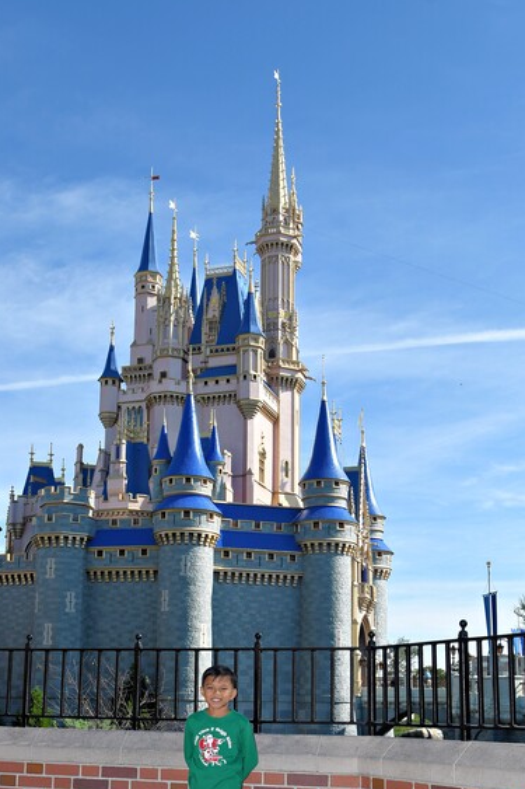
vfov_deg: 42.9
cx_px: 216
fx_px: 985
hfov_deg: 29.8
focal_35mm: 45
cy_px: 534
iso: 100
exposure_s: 1/250
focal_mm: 22
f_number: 9
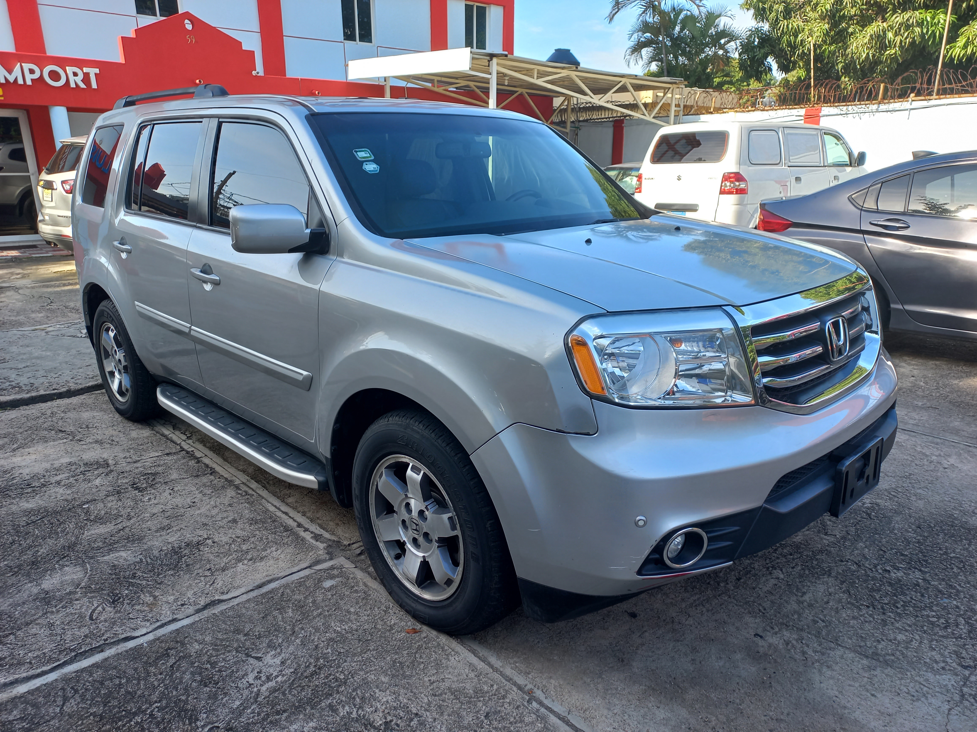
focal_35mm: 25
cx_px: 488
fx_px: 706
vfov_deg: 54.9
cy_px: 366
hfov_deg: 69.4
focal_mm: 4.6
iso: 25
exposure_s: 1/123
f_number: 1.8
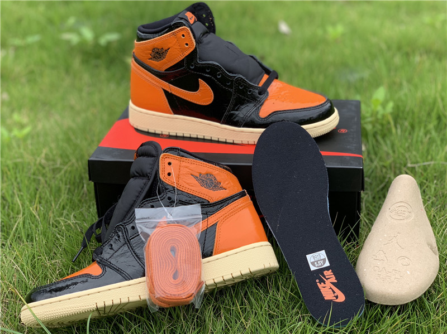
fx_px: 671
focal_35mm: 52
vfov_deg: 28.0
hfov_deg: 36.8
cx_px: 224
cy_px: 167
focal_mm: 6
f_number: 2.4
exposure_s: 1/289
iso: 16
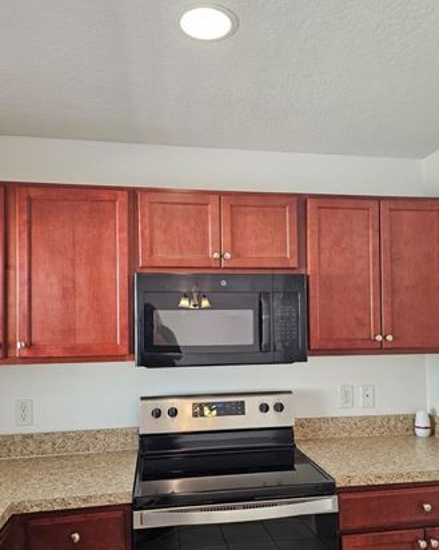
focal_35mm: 29
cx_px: 245
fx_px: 472
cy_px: 324
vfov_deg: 60.1
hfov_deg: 49.8
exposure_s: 1/120
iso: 250
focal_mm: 6.3
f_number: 1.7
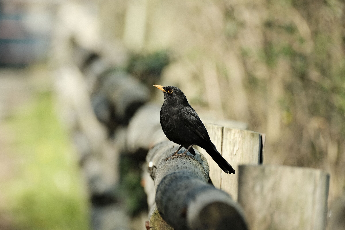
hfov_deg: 4.6
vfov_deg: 3.1
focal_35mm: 450
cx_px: 172
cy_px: 115
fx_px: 4312
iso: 640
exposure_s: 1/480
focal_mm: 300
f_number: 5.6
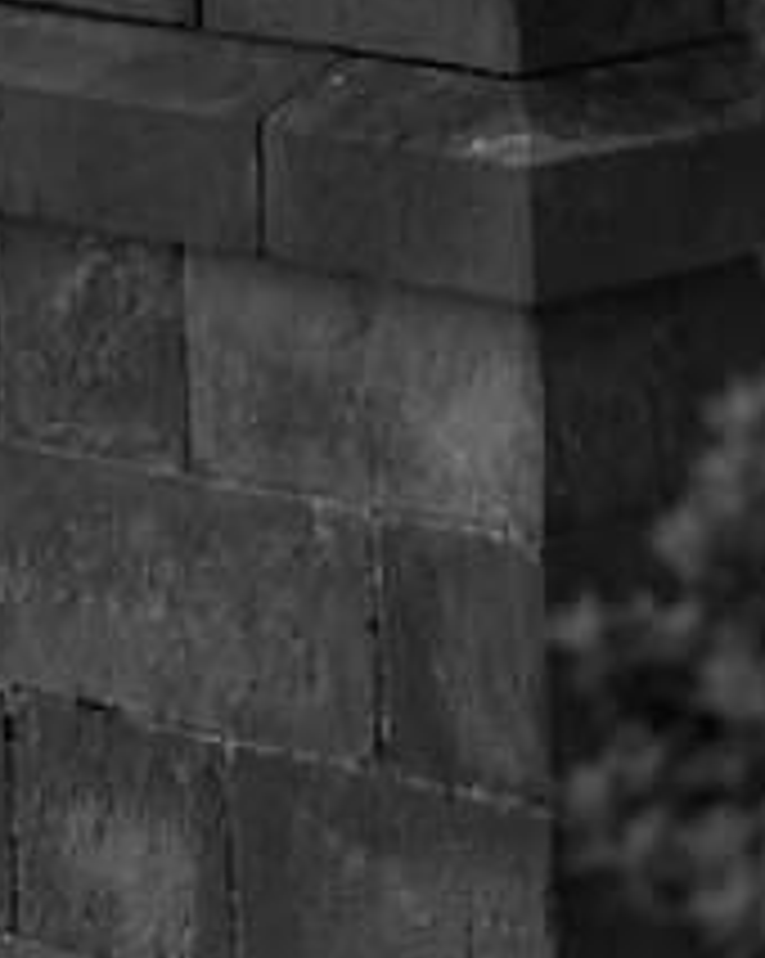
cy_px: -864
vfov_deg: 6.5
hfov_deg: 5.3
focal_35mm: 289
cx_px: -382
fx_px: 8191
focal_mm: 35
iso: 200
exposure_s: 1/250
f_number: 3.5
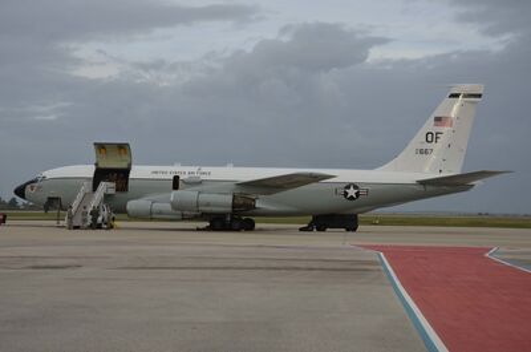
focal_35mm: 57
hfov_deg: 35.1
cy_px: 176
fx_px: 839
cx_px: 266
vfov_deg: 23.7
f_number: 7.1
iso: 200
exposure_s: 1/200
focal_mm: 38
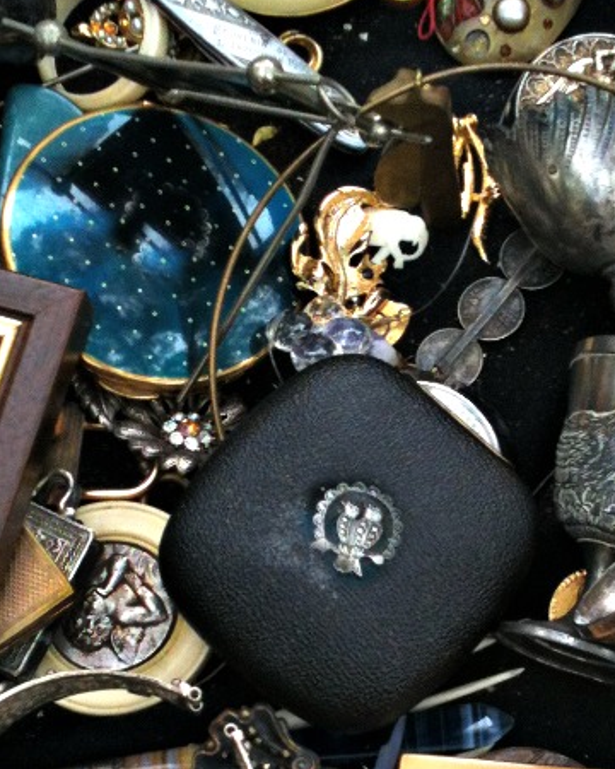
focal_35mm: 81
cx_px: 408
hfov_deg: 18.9
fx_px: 1843
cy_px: 602
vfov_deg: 23.3
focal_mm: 3.85
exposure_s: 1/60
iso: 100
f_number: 2.8
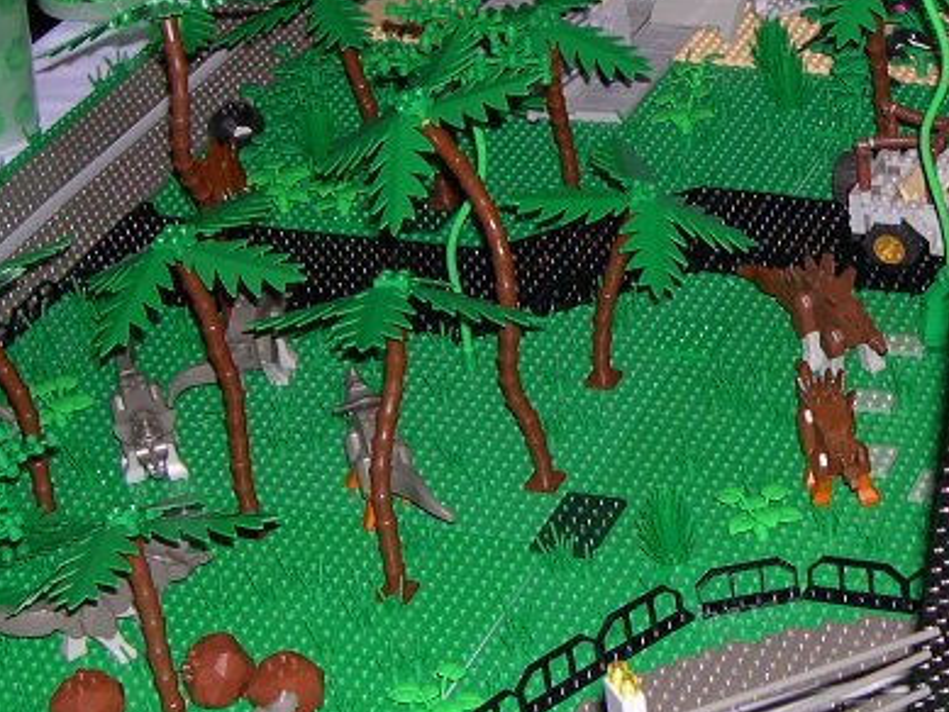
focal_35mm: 100
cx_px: 988
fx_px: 2742
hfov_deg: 19.0
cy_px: 215
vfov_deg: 14.8
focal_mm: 8
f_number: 2.8
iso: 100
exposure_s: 1/60
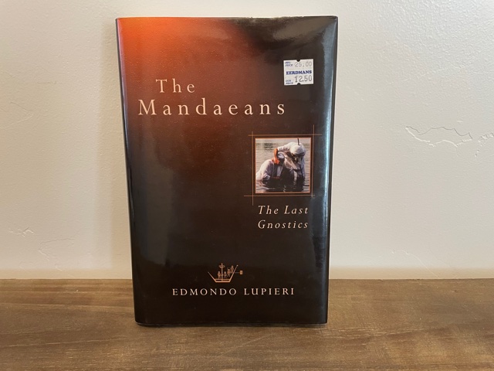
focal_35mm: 26
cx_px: 247
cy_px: 186
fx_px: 371
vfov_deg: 53.1
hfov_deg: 67.3
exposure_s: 1/60
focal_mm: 4.2
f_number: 1.6
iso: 200
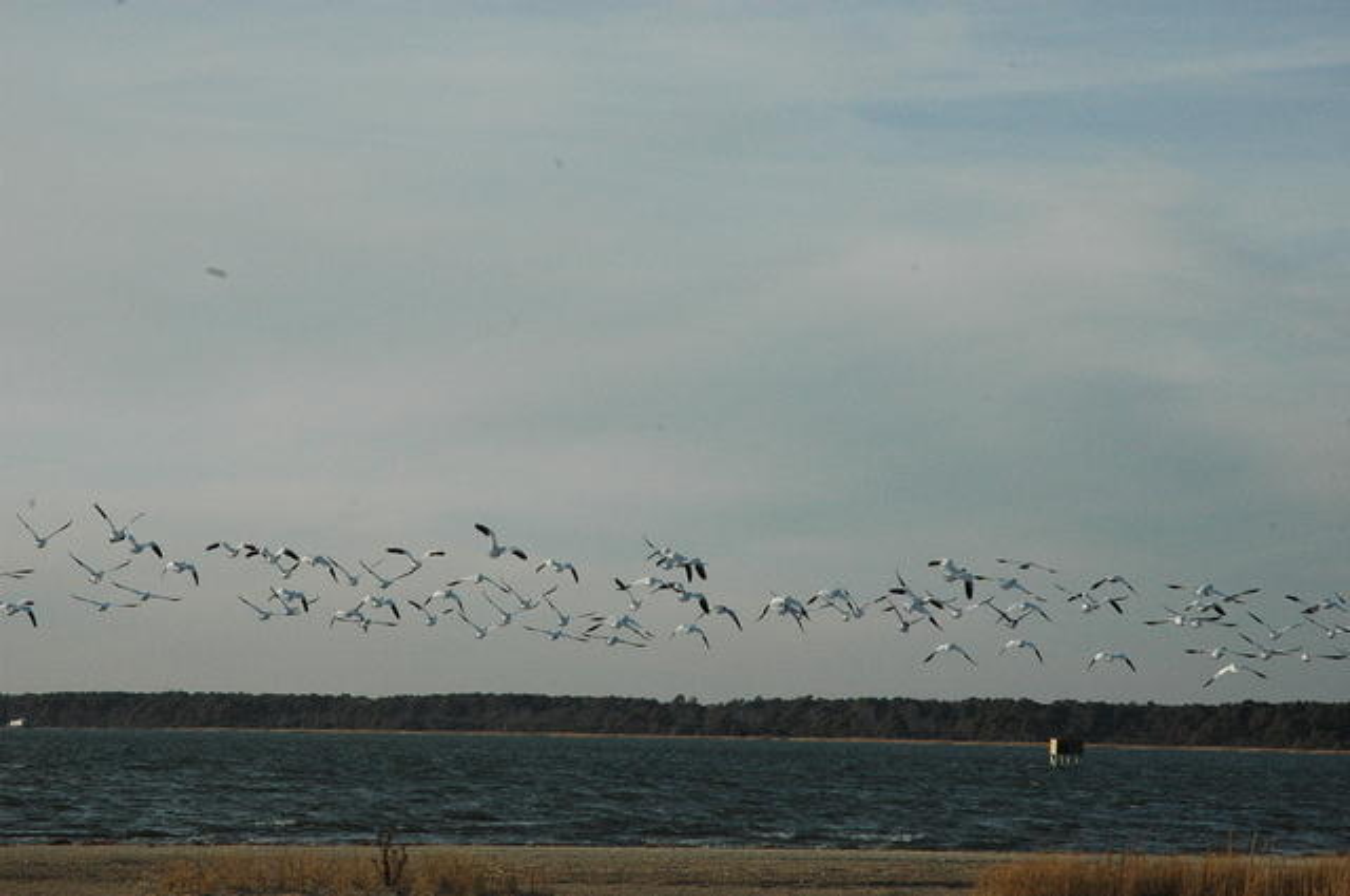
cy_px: 448
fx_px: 3932
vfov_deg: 13.0
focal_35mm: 105
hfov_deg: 19.5
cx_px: 675
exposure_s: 1/800
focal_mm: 70
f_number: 14
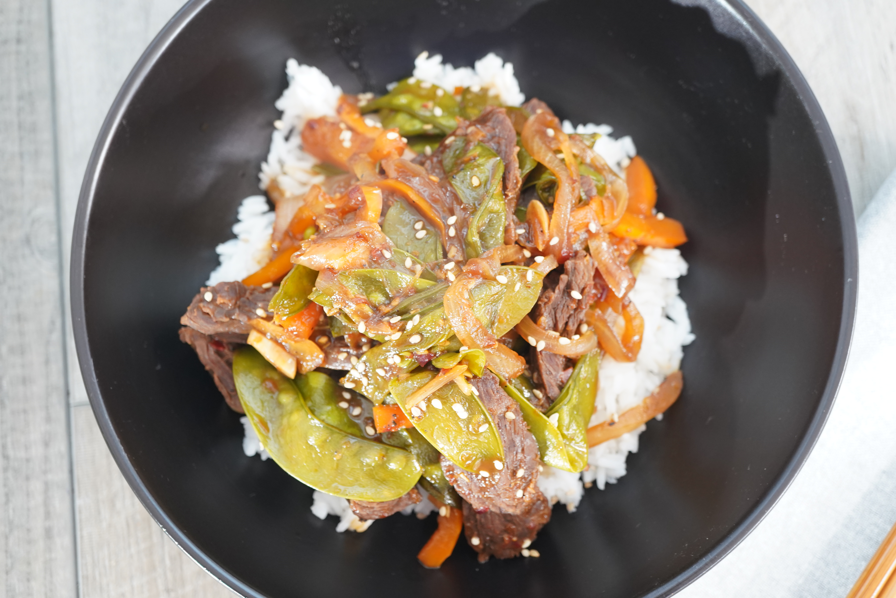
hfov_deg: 43.6
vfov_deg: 29.9
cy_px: 299
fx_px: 1120
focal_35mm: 45
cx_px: 448
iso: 1000
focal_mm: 30
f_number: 4.5
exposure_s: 1/15
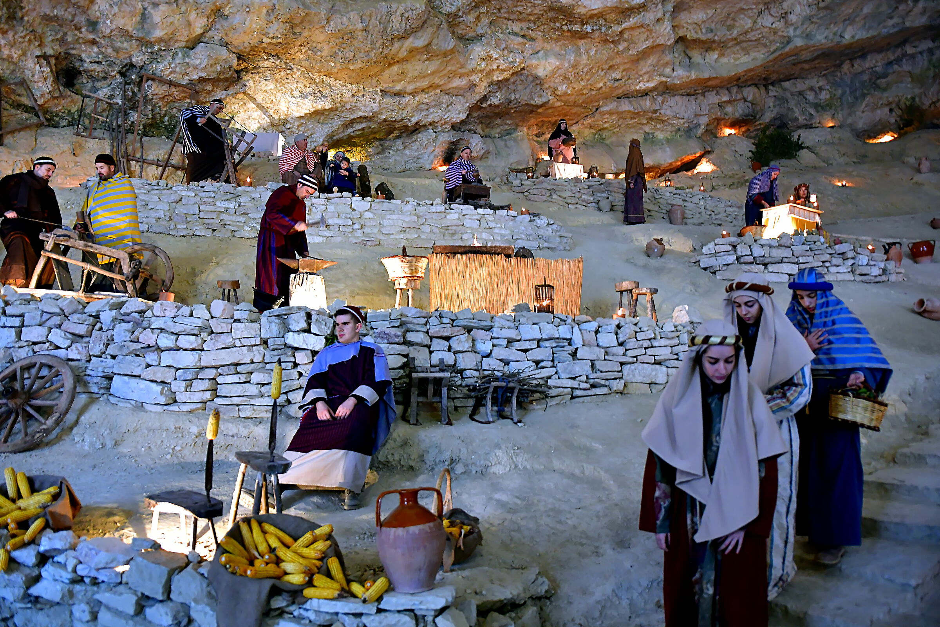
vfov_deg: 47.9
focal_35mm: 27
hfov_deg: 67.4
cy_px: 314
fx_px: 705
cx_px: 470
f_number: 1.8
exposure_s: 1/60
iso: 1250
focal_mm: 18
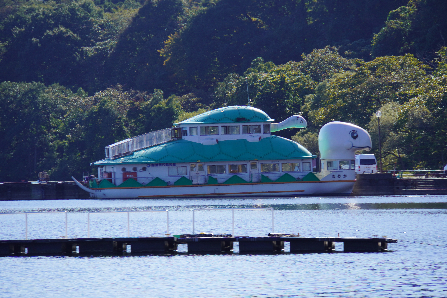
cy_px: 149
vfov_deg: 4.6
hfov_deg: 6.9
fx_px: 3725
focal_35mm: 300
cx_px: 224
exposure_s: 1/320
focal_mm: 200
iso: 100
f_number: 7.1
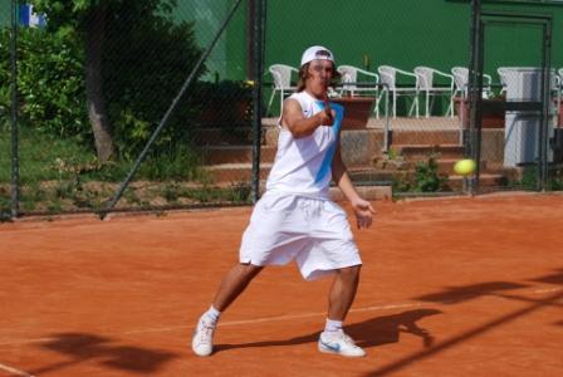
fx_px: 1644
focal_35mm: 105
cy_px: 188
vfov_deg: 13.1
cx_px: 282
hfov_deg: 19.4
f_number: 6.3
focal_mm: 70
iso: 100
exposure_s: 1/640
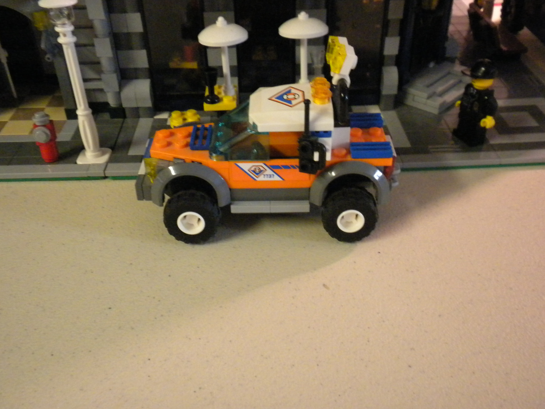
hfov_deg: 50.1
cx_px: 272
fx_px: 583
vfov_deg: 38.7
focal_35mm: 37
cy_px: 204
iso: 800
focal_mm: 6.6
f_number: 3.5
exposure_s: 1/32
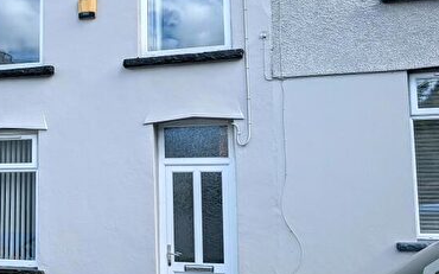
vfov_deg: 26.8
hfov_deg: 39.3
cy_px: 128
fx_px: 574
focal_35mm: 48
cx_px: 55
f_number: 1.68
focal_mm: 6.9
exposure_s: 1/1290
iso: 19
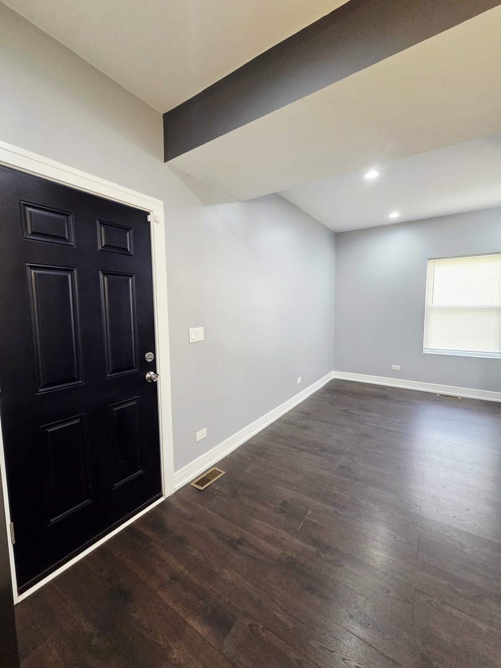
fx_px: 251
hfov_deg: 89.9
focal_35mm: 13
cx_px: 250
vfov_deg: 106.2
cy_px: 334
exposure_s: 1/60.2
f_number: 2.2
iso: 320
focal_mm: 2.2
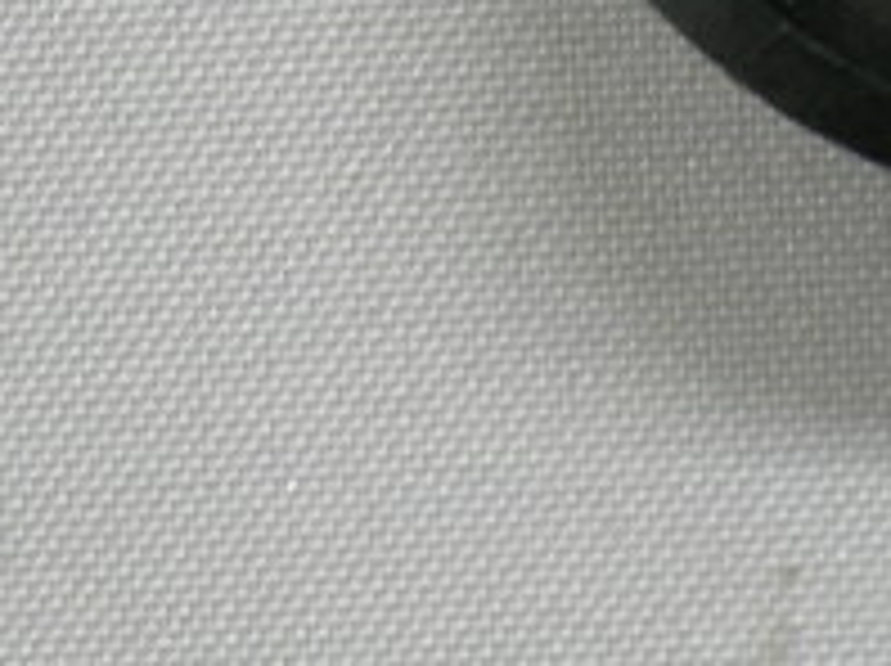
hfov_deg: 7.4
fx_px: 6658
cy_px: 486
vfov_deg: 5.7
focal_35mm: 259
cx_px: 1616
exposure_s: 1/6.7
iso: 64
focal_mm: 10.4
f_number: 3.1
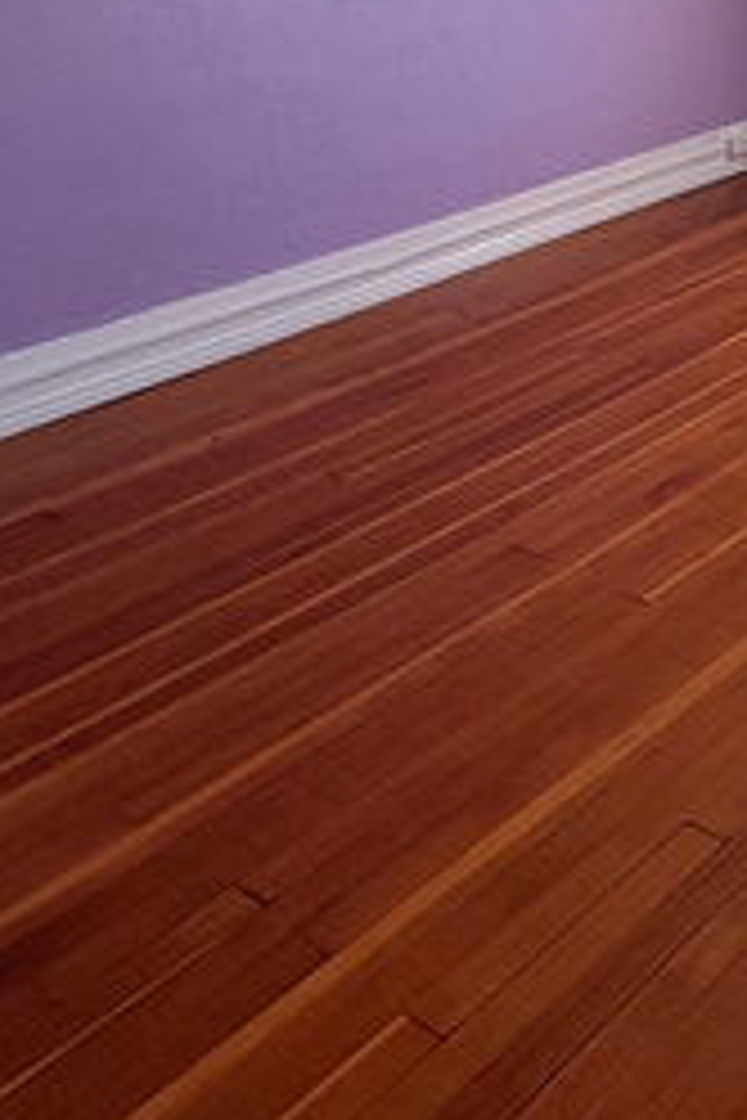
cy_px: 45
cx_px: 1040
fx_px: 1401
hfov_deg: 24.8
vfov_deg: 39.4
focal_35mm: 45
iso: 64
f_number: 2.2
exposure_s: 1/120
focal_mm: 2.22
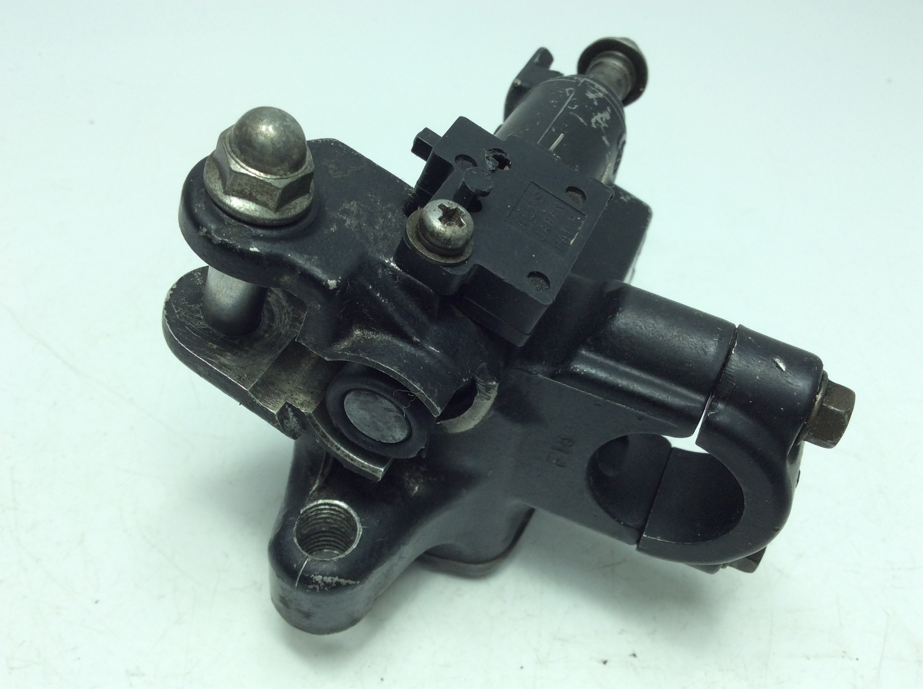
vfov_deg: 44.1
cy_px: 344
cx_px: 462
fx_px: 852
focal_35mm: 32
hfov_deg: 56.9
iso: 32
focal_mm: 3.3
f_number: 2.4
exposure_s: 1/265
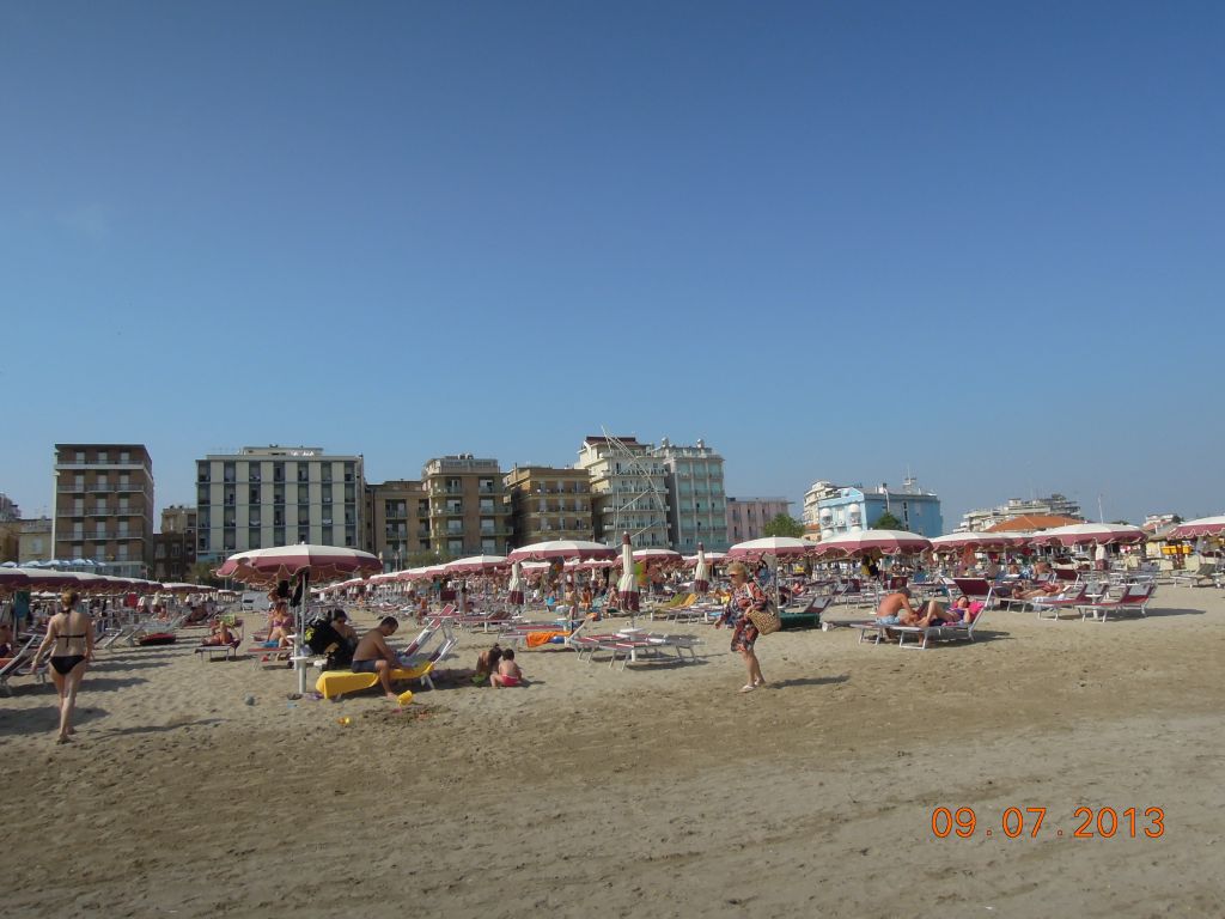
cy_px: 460
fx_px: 849
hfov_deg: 71.6
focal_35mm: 24
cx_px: 612
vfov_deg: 56.8
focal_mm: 4.3
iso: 160
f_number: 5.6
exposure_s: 1/1250
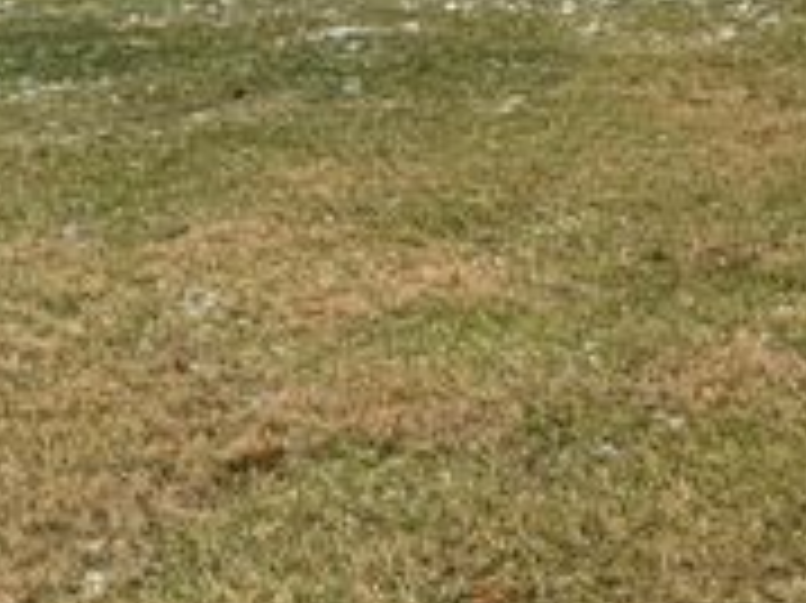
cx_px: 734
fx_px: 1559
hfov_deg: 27.9
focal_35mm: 67
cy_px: -65
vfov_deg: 20.8
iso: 80
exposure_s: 1/858
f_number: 1.78
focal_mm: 6.76
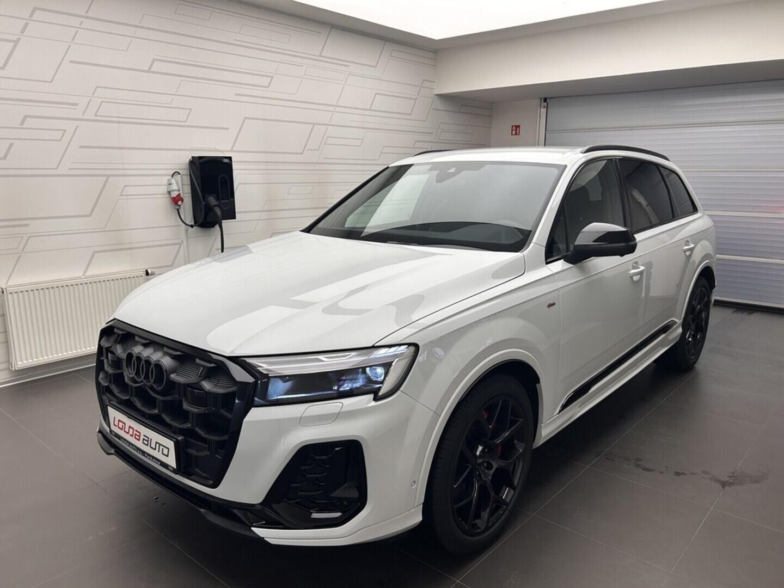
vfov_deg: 53.1
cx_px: 392
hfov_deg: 67.3
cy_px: 294
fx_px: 589
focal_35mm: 26
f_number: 1.5
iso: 50
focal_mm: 5.7
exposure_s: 1/544
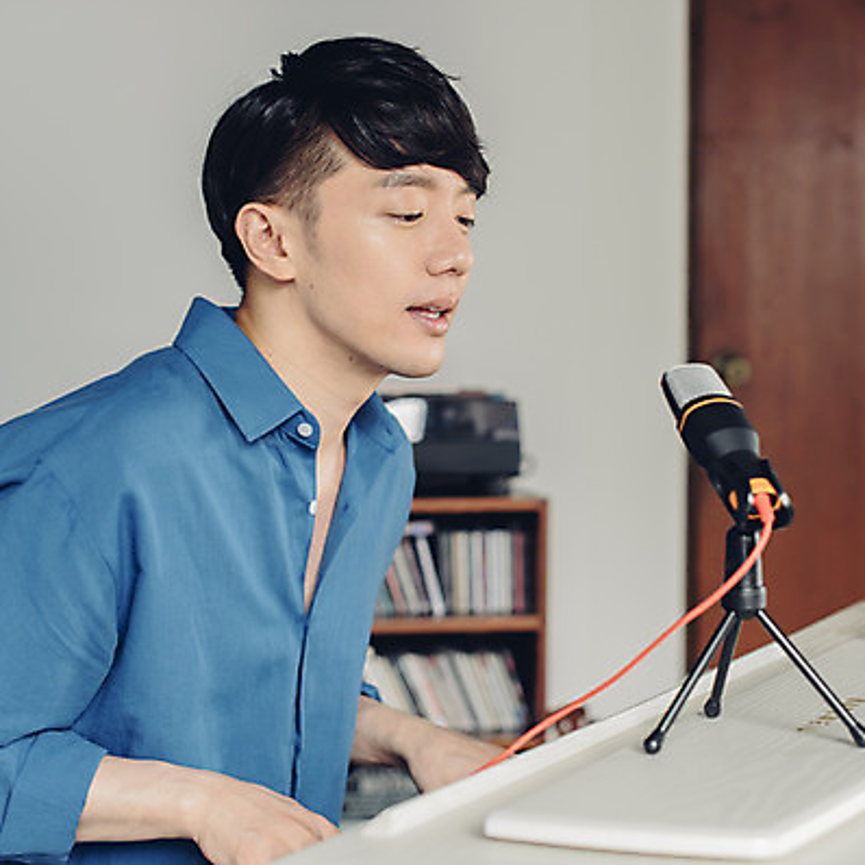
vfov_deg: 26.9
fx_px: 1809
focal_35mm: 64
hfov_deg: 26.9
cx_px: 421
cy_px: 432
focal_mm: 50
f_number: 2.8
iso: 320
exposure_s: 1/100
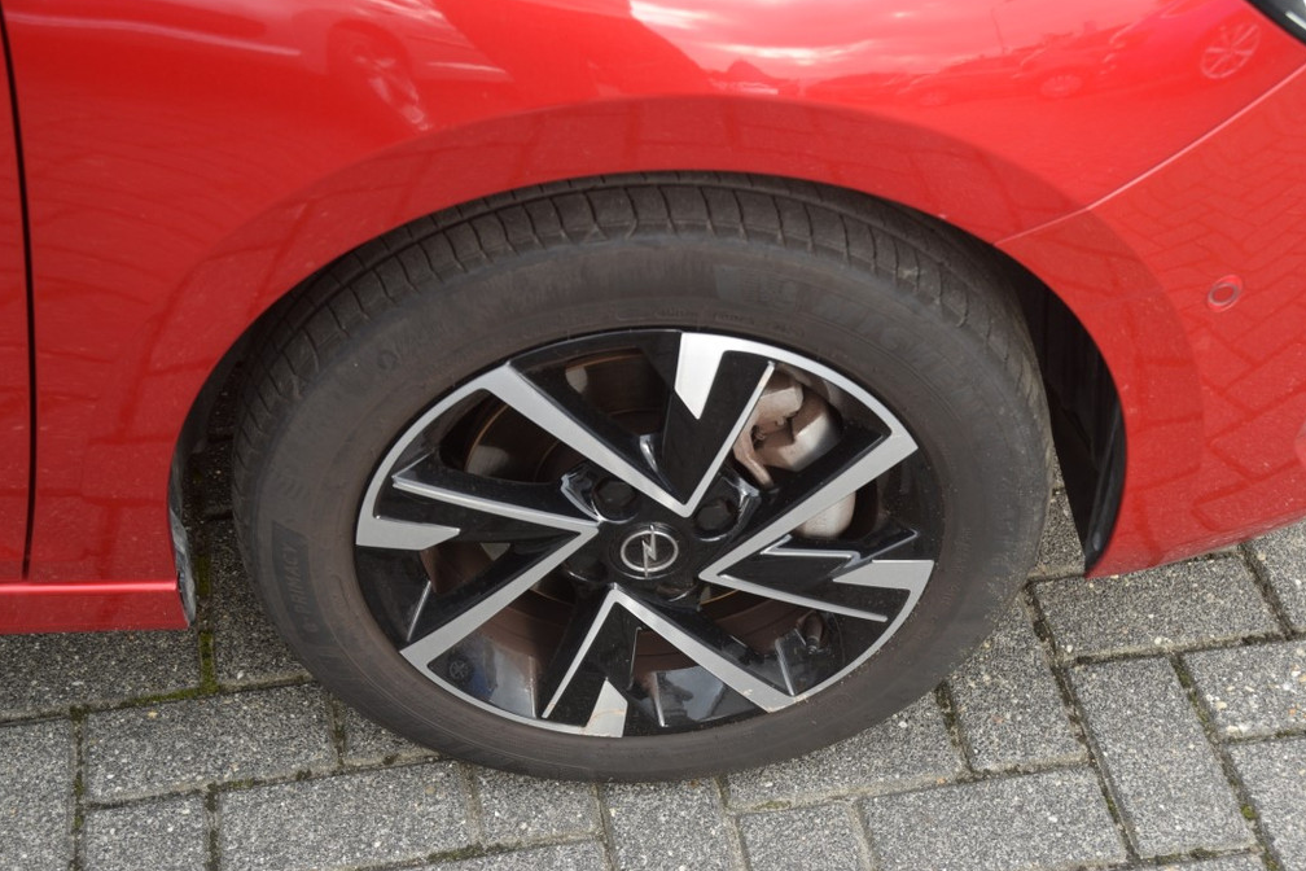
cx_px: 650
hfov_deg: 31.4
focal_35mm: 64
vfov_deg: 21.2
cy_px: 434
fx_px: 2322
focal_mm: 42
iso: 400
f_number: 5.6
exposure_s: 1/125
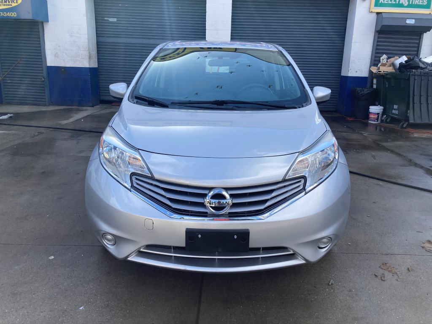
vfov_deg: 49.7
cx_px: 216
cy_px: 162
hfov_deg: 63.4
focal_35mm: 28
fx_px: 349
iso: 20
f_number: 1.8
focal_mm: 3.99
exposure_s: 1/923
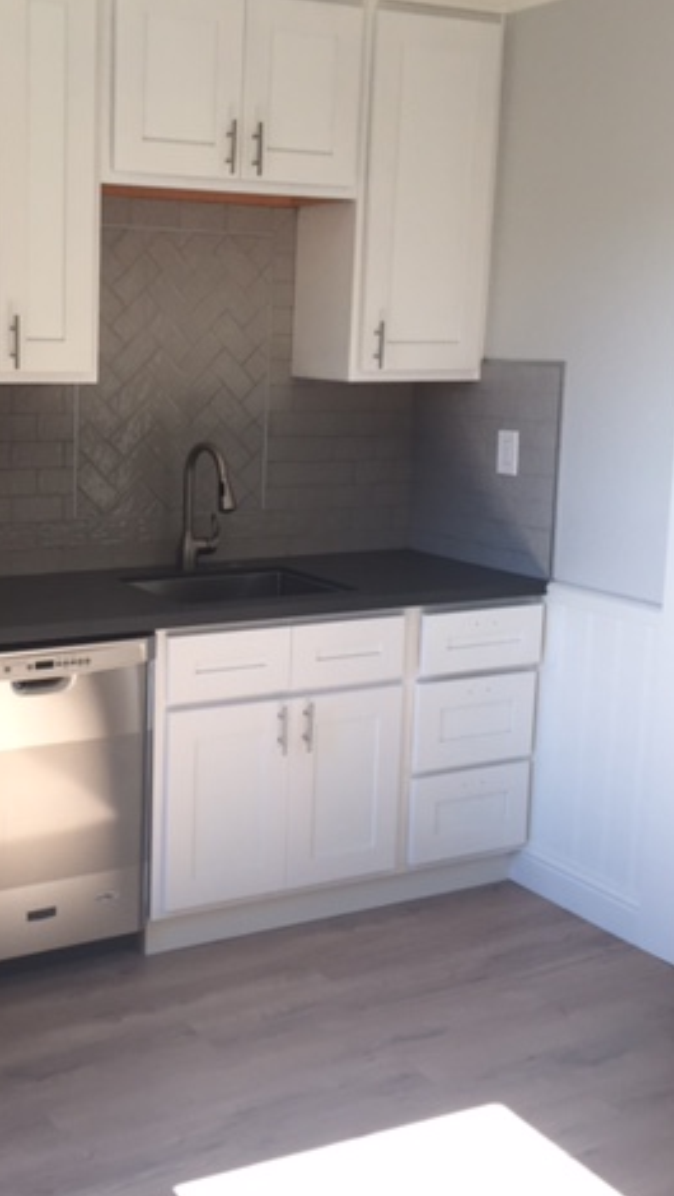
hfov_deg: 27.2
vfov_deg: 47.3
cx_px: 135
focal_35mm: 43
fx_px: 1364
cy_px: 590
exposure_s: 1/120
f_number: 2.2
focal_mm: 4.15
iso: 50
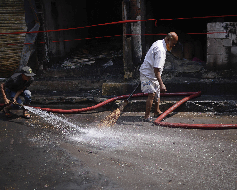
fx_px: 281
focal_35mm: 40
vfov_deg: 37.3
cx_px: 128
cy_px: 94
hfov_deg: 45.8
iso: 250
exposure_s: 1/8000
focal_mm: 35
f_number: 1.4
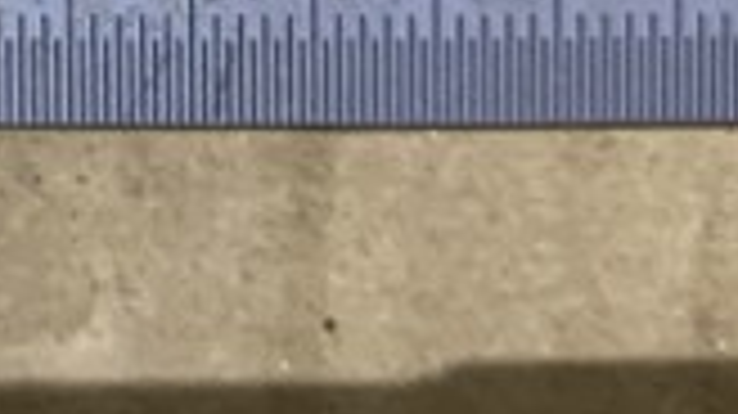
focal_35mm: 138
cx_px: -392
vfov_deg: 8.1
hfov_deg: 14.5
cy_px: -567
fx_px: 2699
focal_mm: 4.25
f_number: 1.8
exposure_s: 1/60
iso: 200
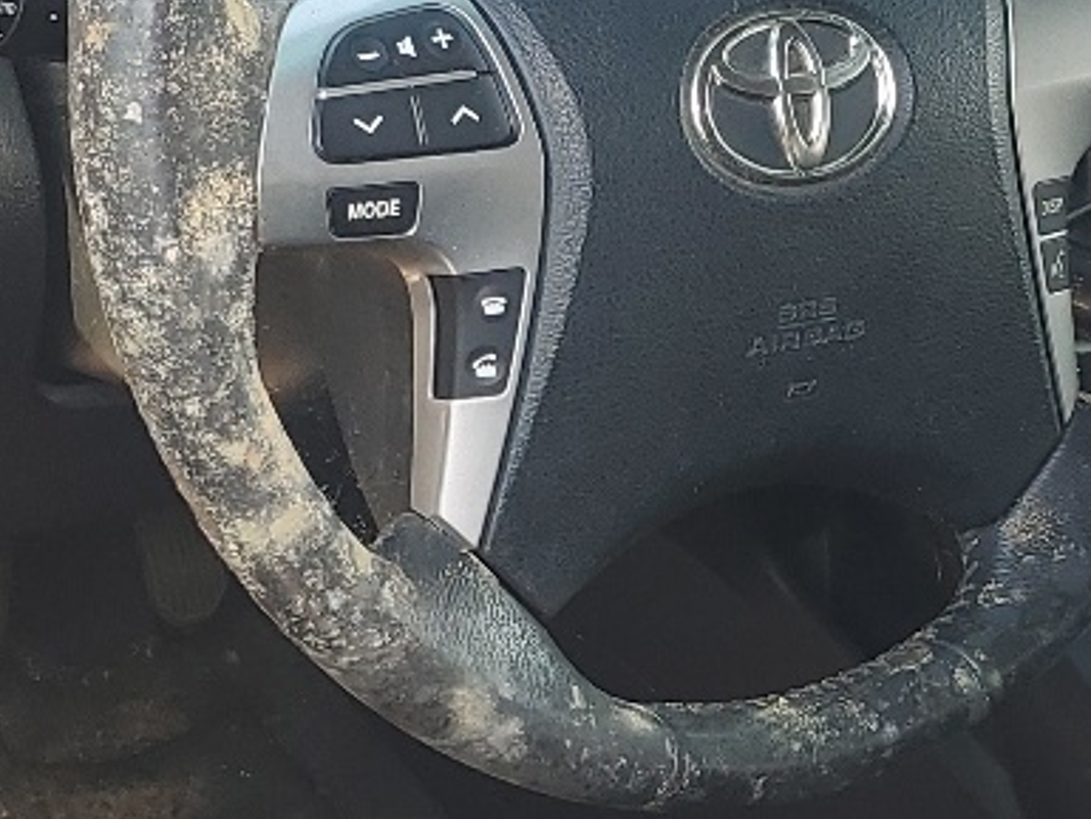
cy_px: 802
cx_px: 765
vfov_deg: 13.5
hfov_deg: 18.1
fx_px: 3405
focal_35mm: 108
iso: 50
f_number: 1.5
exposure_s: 1/189
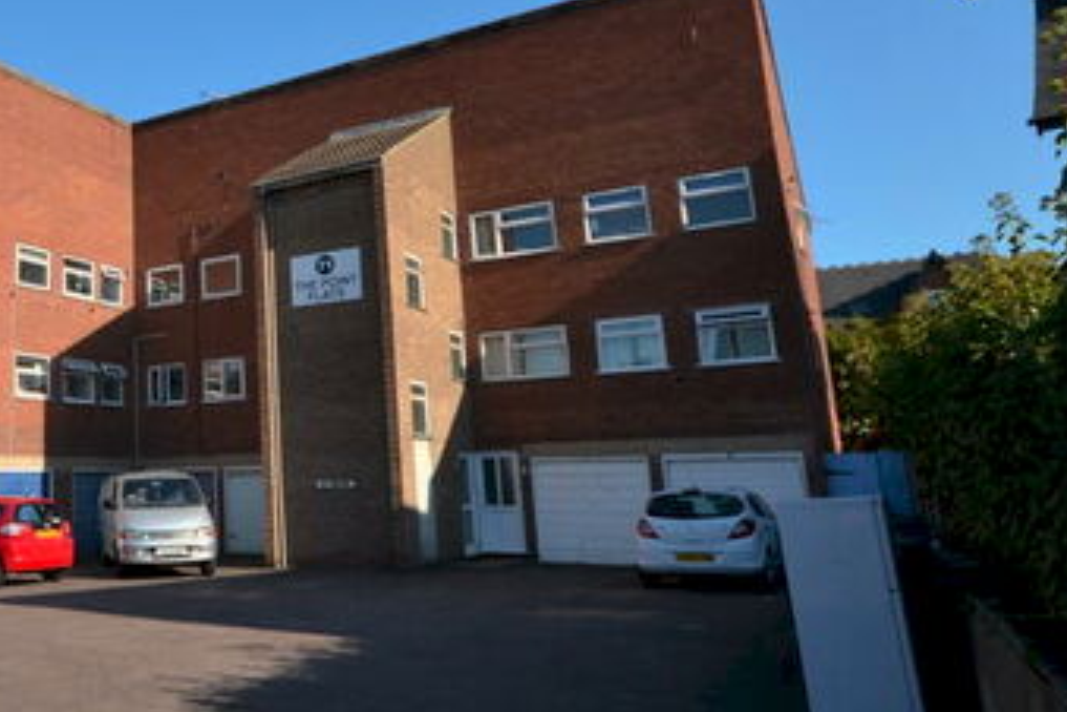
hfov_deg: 54.7
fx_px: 919
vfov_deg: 42.0
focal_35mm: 31
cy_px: 266
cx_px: 167
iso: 100
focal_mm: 10
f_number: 8
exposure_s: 1/200
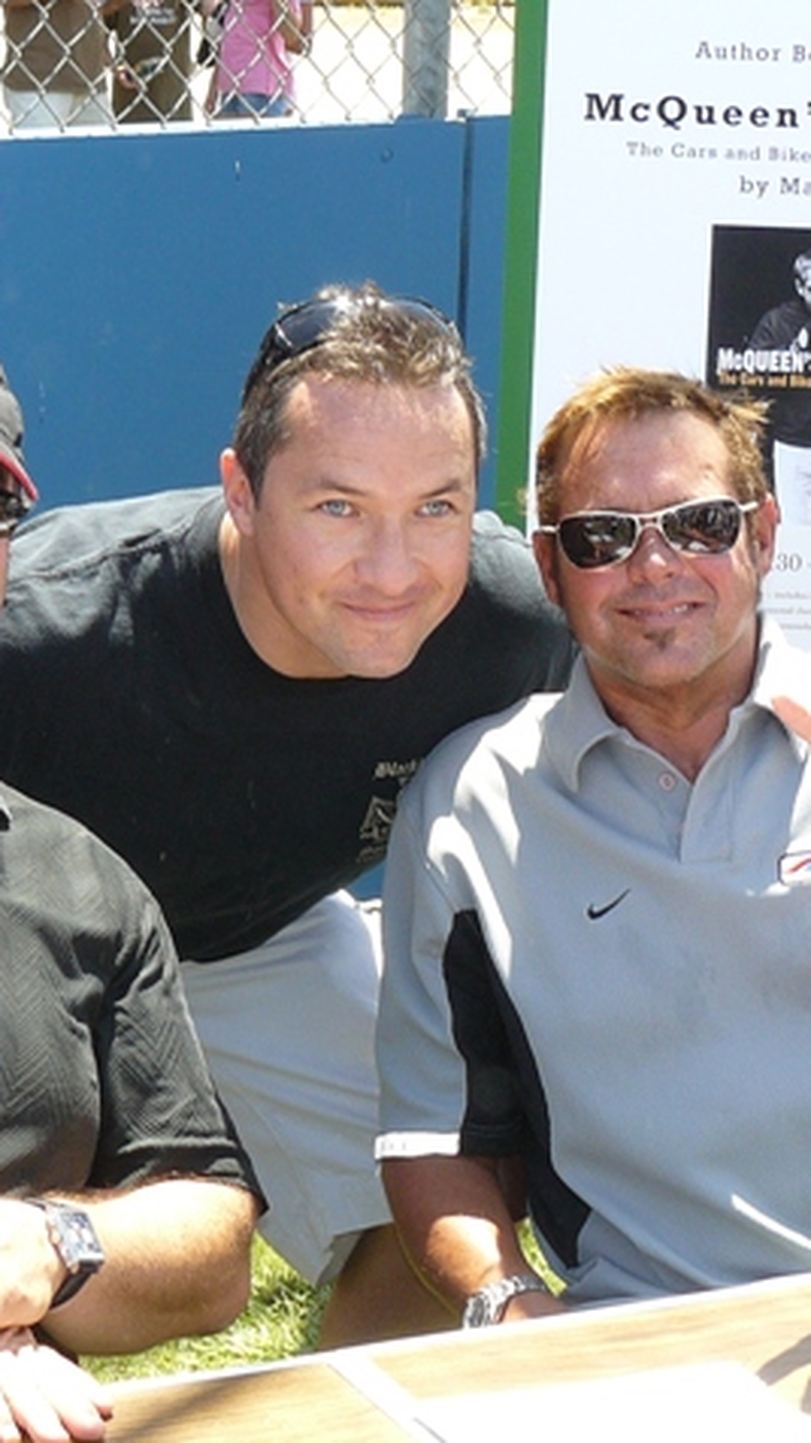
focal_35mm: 95
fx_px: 3635
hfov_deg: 12.7
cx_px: 260
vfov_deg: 22.5
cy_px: 723
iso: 100
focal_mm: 9.1
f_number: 4
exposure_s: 1/125
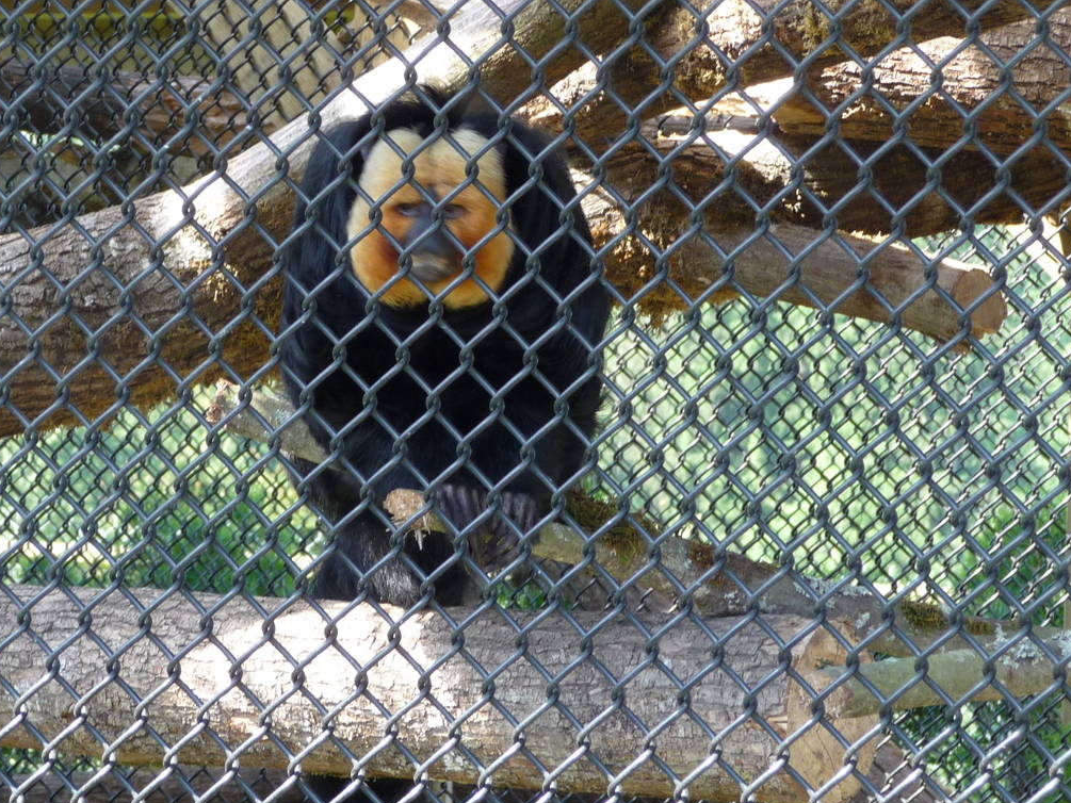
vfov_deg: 9.1
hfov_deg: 12.0
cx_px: 445
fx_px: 5075
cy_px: 323
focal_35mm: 164
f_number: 4.7
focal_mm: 17.5
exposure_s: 1/50
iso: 125
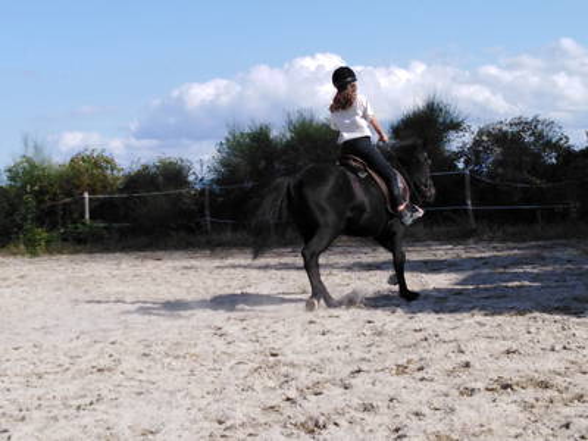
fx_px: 442
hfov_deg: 67.3
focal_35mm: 26
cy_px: 220
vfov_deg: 53.1
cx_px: 294
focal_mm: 3.46
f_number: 2.2
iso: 100
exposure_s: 1/1094
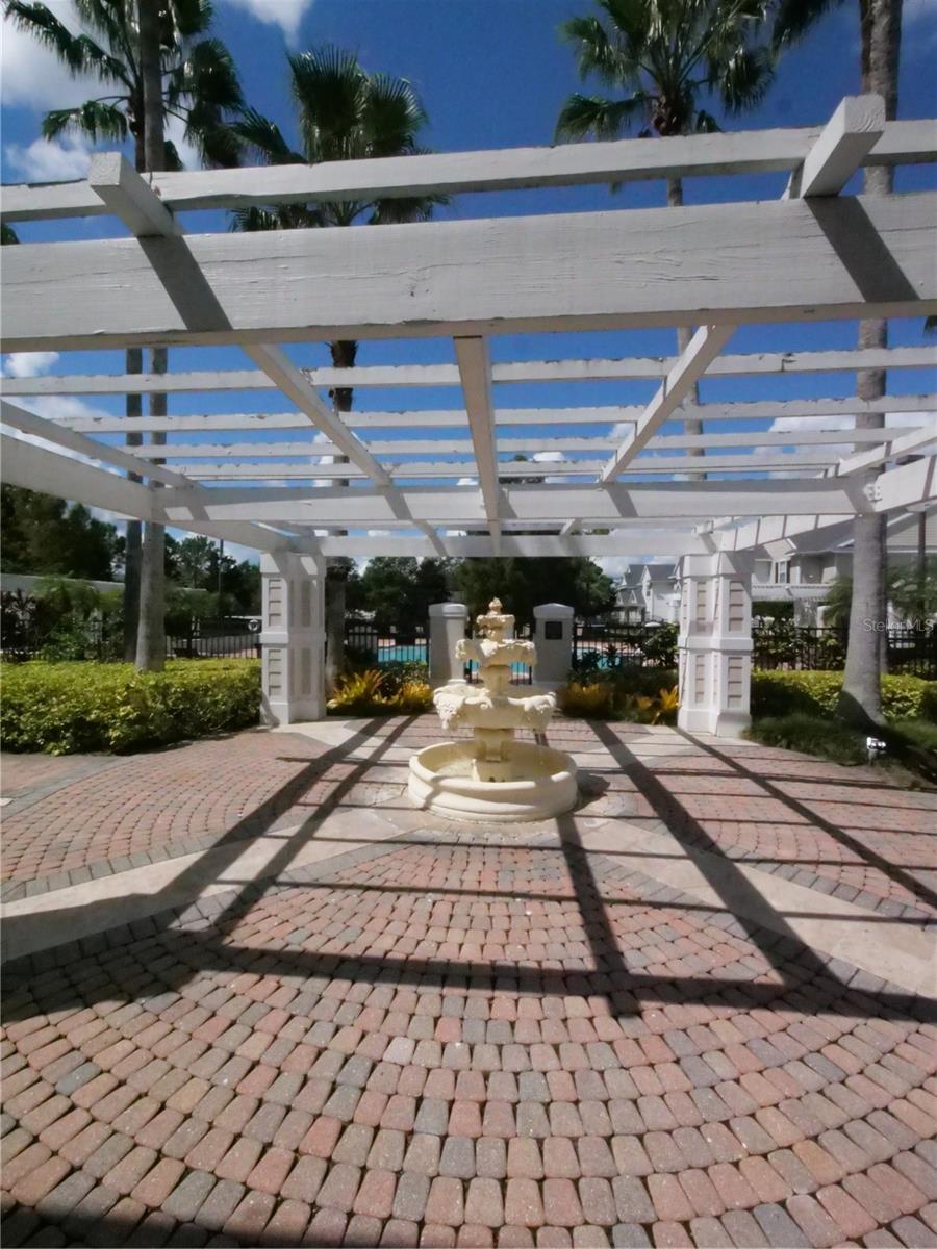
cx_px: 468
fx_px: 505
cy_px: 624
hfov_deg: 85.7
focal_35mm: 14
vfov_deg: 102.1
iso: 12800
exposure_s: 1/6400
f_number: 22
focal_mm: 7
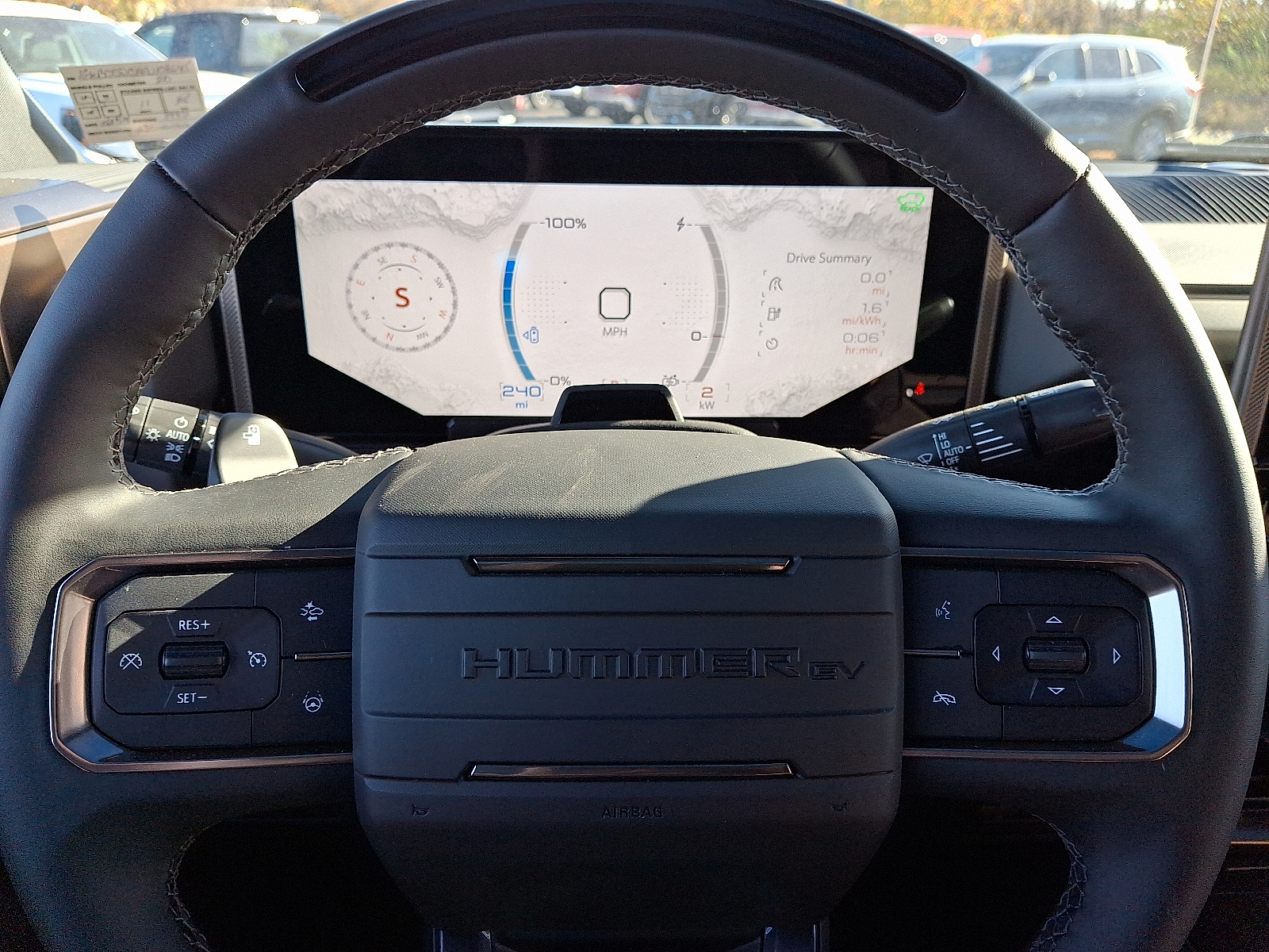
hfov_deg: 69.4
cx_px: 634
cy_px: 476
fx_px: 916
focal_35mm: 25
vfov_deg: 54.9
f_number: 1.8
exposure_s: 1/156
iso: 25
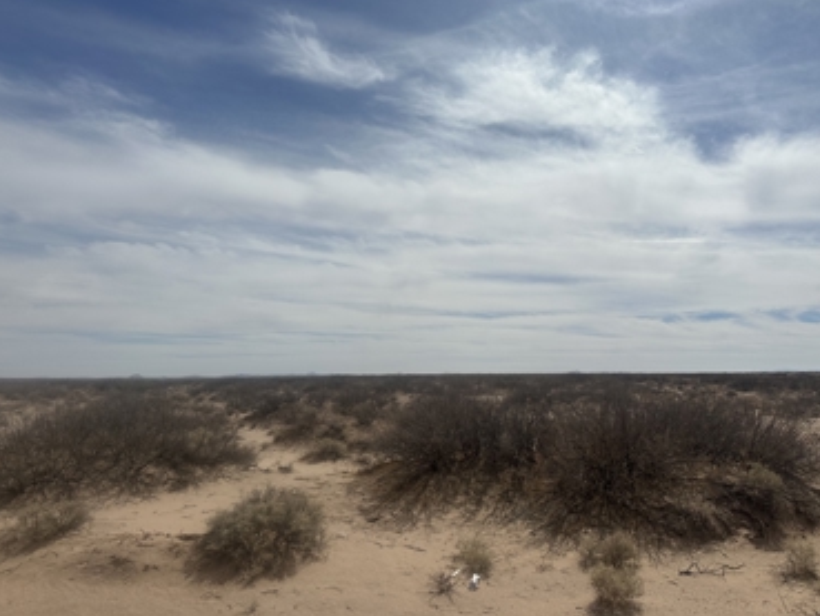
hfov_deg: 67.2
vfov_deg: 53.1
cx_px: 433
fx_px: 616
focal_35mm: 26
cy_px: 296
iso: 80
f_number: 1.78
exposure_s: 1/18519
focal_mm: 6.86
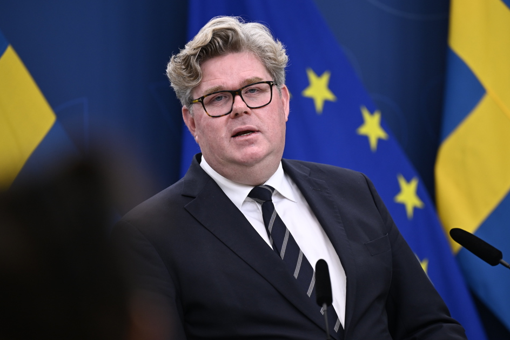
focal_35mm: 288
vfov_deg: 4.8
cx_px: 310
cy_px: 166
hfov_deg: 7.2
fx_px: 4079
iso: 400
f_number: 2.8
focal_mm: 200
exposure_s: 1/160
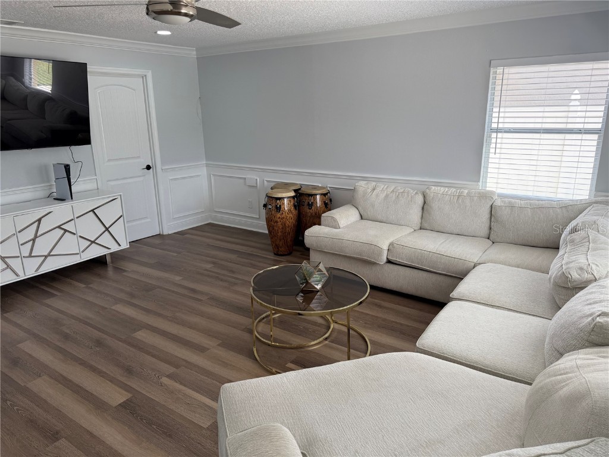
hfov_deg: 71.6
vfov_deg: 56.8
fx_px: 422
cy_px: 228
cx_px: 304
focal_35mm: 24
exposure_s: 1/307
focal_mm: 6.76
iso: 100
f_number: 1.78
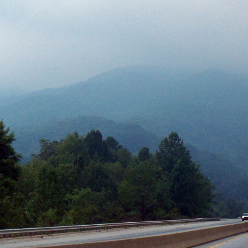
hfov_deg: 11.4
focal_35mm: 153
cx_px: 151
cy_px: 79
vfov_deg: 11.4
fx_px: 1240
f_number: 4.2
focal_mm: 16.3
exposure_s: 1/500
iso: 320
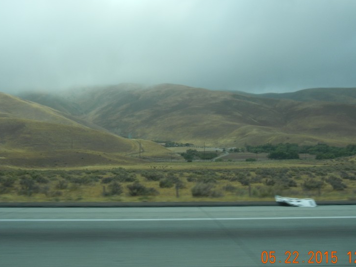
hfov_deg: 44.7
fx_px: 432
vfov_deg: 34.3
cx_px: 165
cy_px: 109
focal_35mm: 42
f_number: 7
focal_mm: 5.4
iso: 160
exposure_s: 1/380
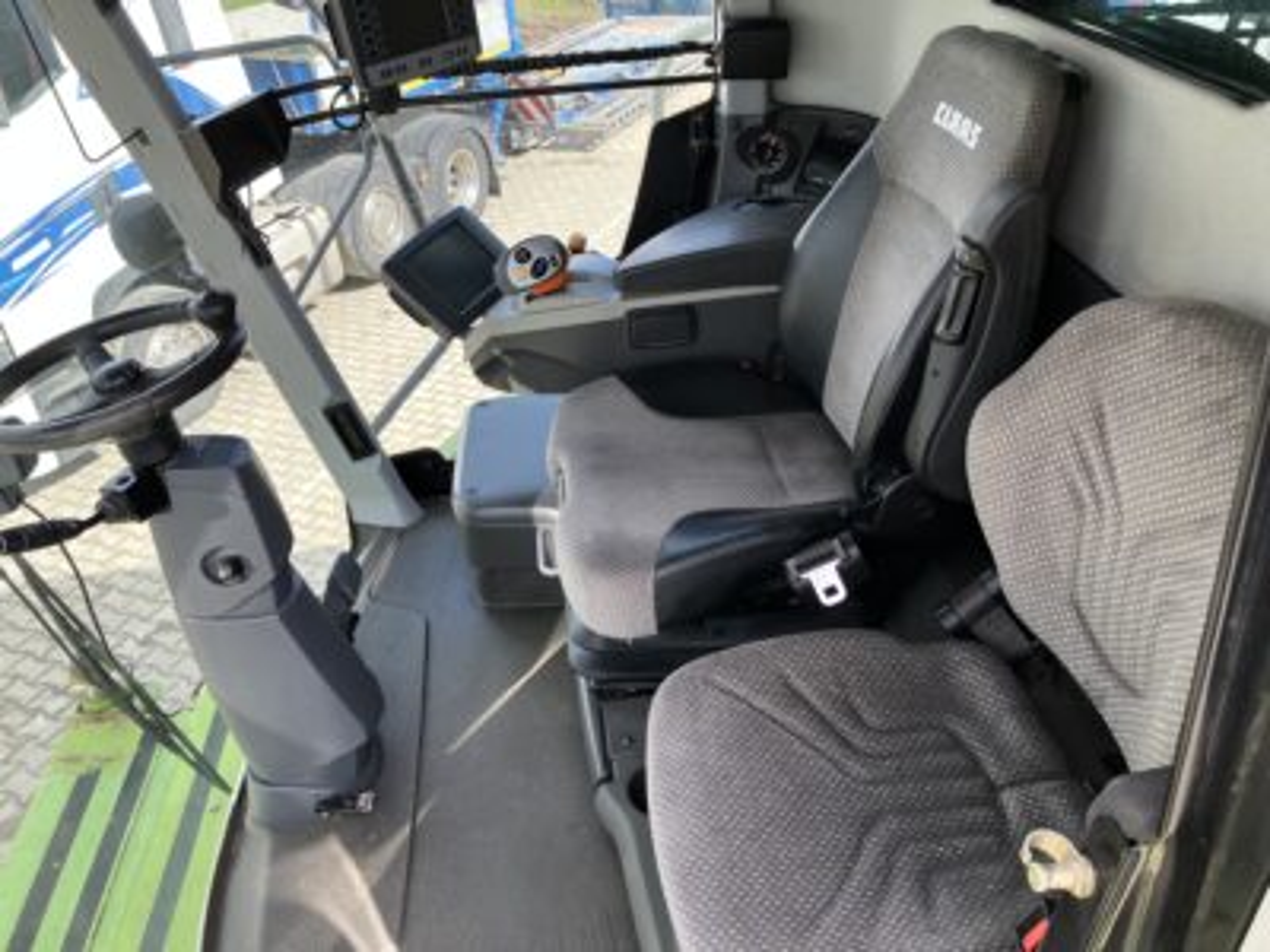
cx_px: 635
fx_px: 1027
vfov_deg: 49.7
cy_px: 476
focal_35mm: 28
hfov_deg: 63.4
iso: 32
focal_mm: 3.99
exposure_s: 1/217
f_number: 1.8
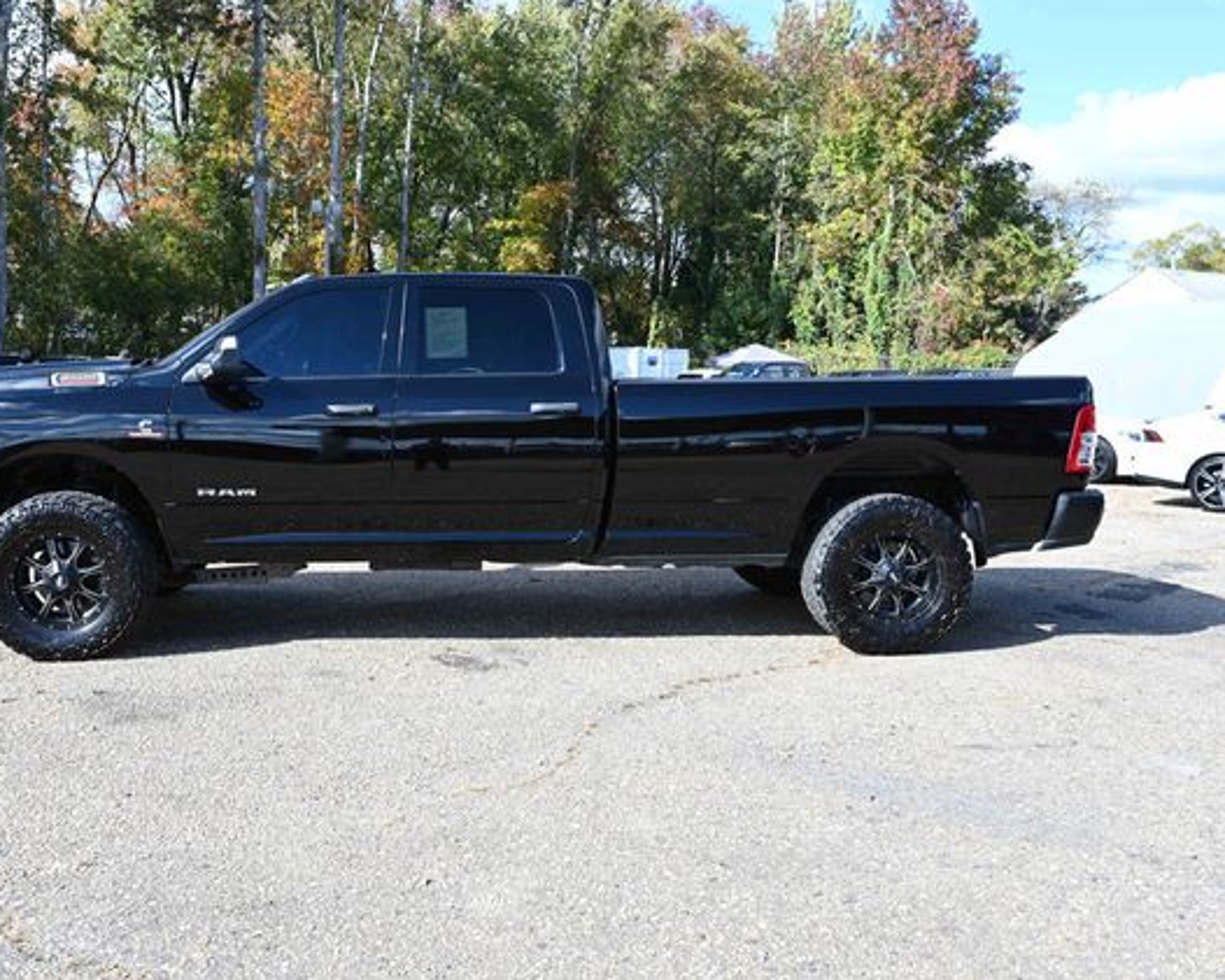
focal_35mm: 32
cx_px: 508
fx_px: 1160
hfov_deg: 55.4
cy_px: 485
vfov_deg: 45.8
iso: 160
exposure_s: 1/160
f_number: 7.1
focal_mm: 28
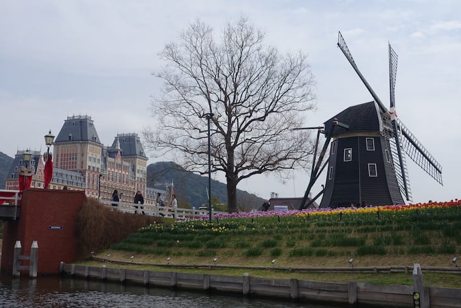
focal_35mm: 44
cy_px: 148
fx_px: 564
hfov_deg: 44.5
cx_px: 230
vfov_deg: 30.5
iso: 125
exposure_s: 1/100
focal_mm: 15.1
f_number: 5.6
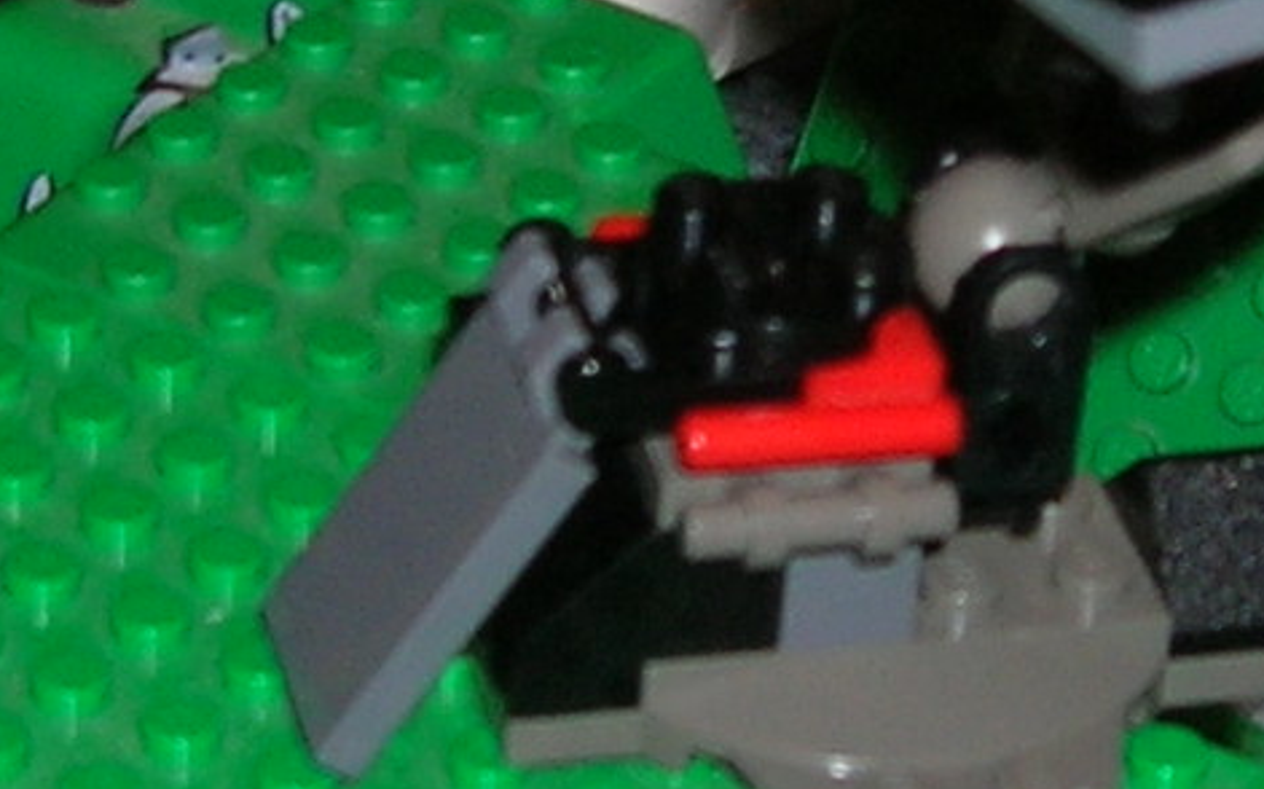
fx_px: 6026
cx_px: 1004
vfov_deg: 7.5
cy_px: 115
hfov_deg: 11.9
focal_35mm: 175
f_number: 2.9
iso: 50
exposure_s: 1/60.1
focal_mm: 5.7
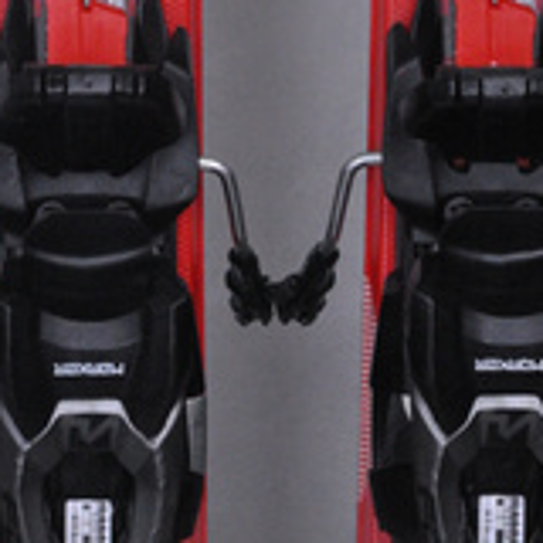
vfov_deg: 5.4
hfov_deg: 5.4
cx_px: 277
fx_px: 5732
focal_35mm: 323
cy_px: -115
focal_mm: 90
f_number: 9.5
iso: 3200
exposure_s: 1/125
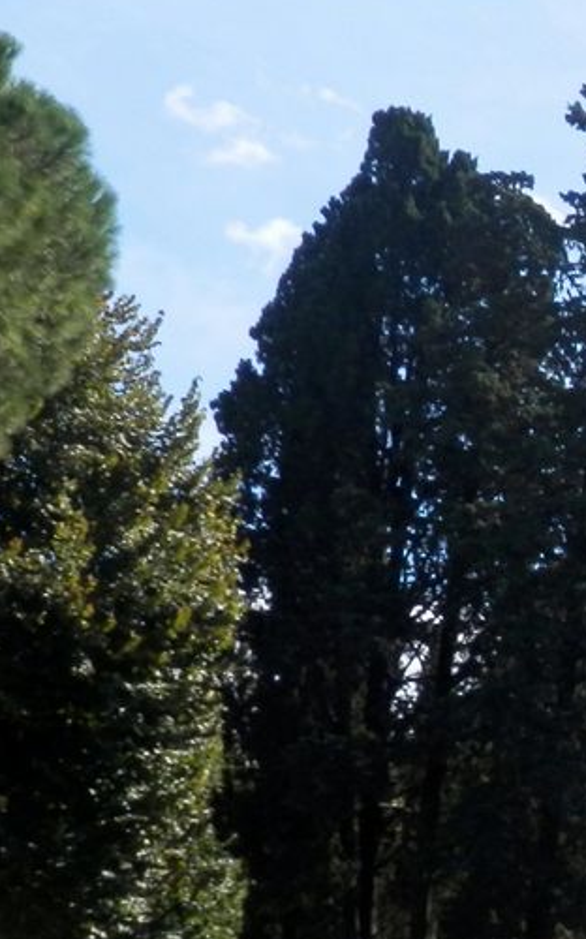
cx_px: 1258
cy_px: 952
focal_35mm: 112
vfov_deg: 18.1
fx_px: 2865
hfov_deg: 10.5
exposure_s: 1/640
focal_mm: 6
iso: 80
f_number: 3.4
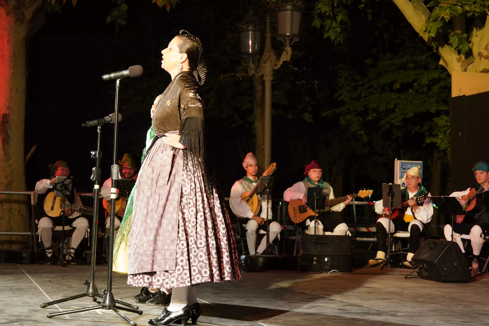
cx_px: 244
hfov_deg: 30.5
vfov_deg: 20.6
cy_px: 163
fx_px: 897
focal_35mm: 66
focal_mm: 66
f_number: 11
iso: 5000
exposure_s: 1/25
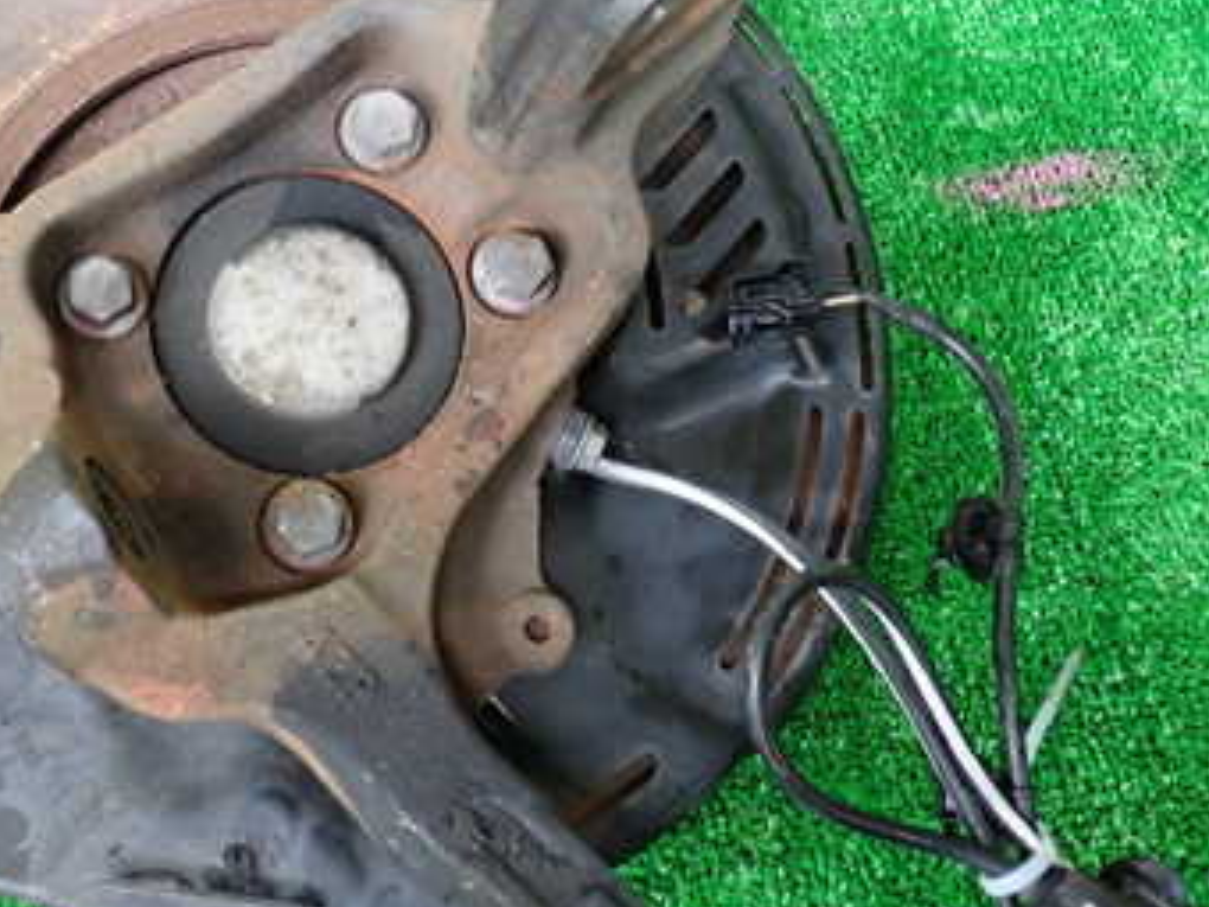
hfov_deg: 36.0
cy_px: 359
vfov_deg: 27.5
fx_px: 1851
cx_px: 459
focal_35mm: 53
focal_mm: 5.4
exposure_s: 1/30
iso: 500
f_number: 2.3
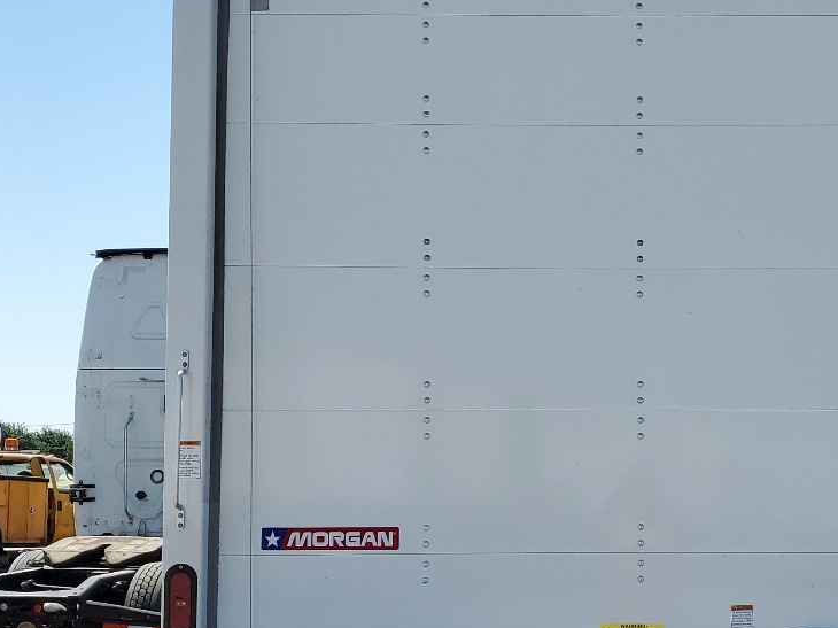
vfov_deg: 25.4
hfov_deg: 33.0
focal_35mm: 57
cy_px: 441
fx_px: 1379
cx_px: 655
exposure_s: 1/3333
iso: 50
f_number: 1.5
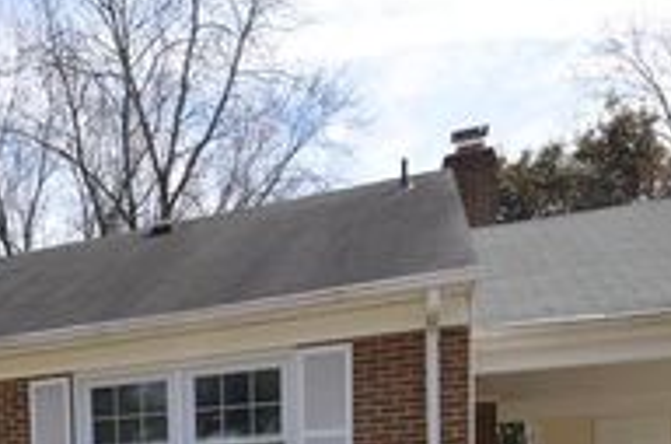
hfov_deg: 44.6
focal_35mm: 39
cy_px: 551
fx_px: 725
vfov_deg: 28.8
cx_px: 52
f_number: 8
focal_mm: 10
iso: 100
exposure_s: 1/200
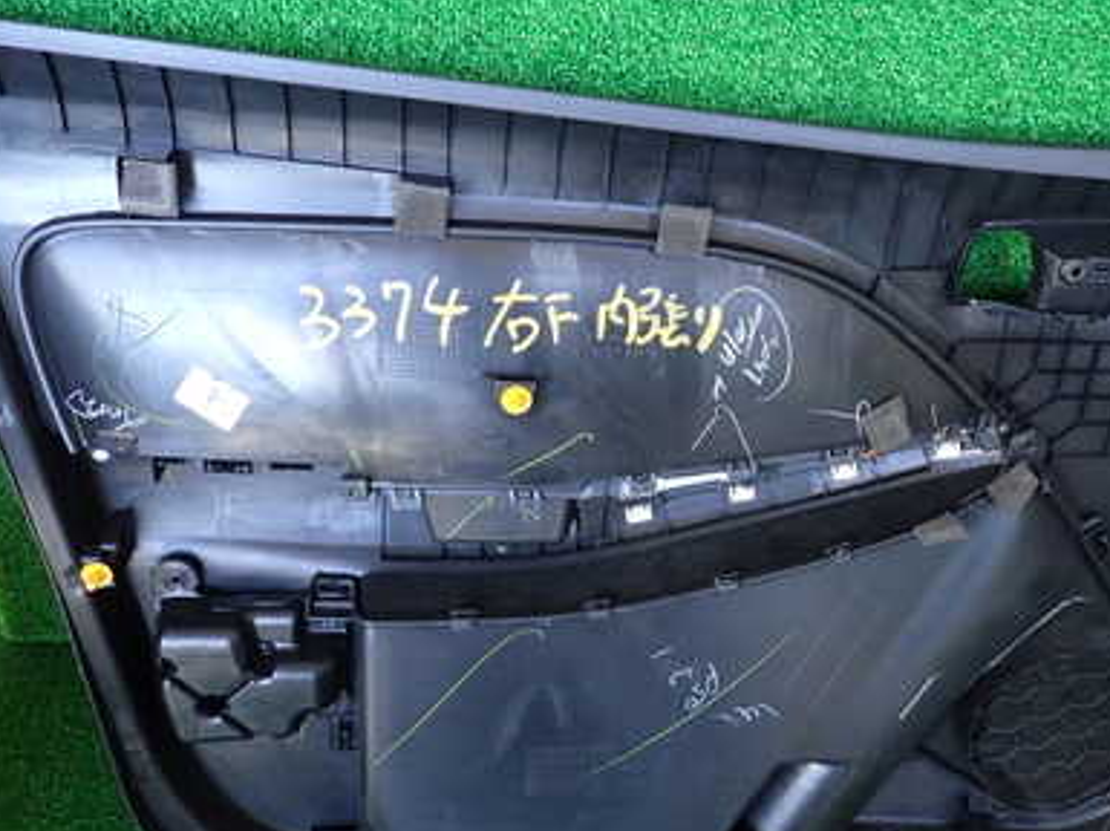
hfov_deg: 47.7
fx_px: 1249
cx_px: 657
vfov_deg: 36.7
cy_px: 384
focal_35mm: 39
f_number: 2
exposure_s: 1/50
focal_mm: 4.5
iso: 200
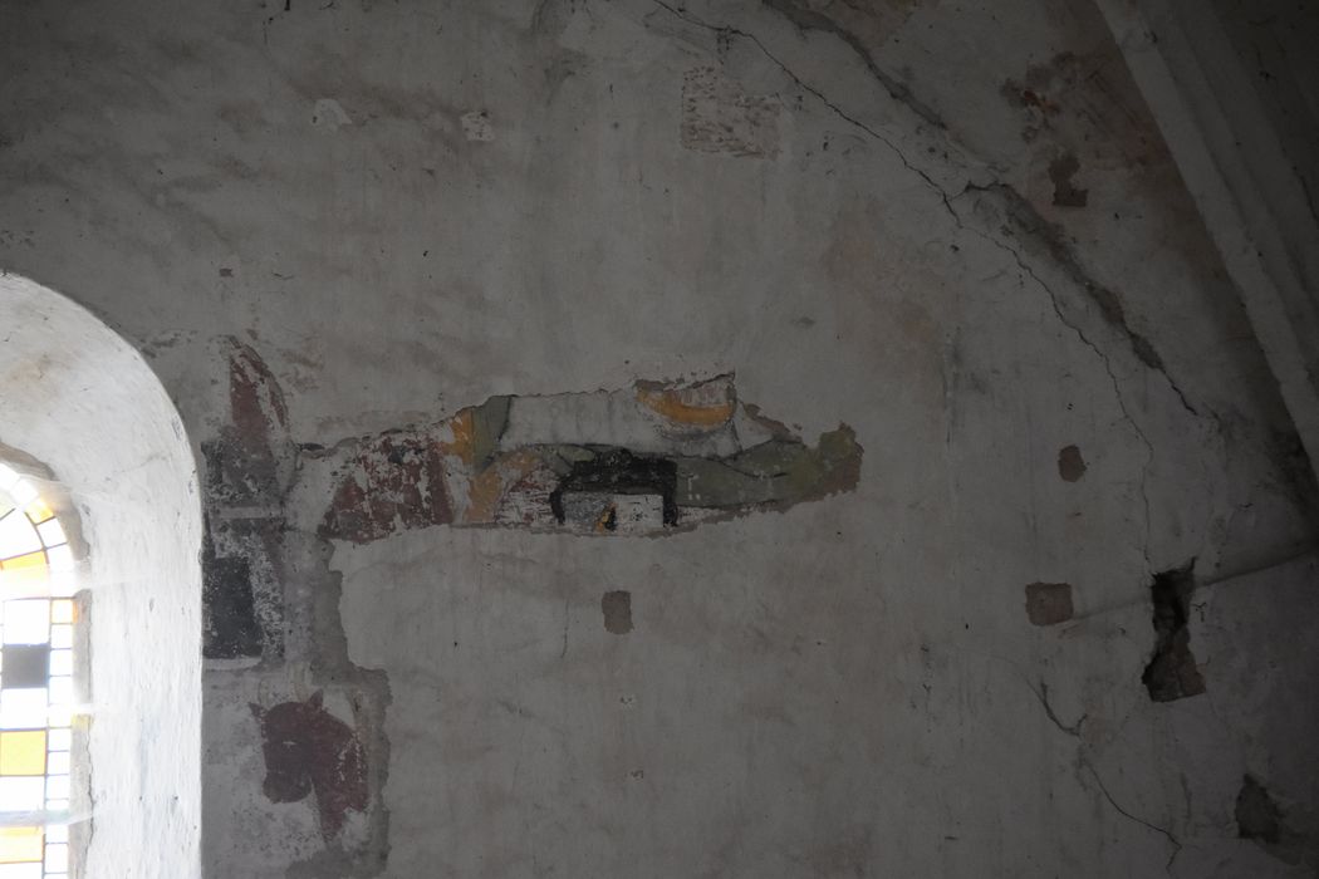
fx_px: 4671
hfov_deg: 16.1
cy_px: 440
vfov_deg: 10.8
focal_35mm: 128
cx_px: 660
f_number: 4.5
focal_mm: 85
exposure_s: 1/125
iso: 2500
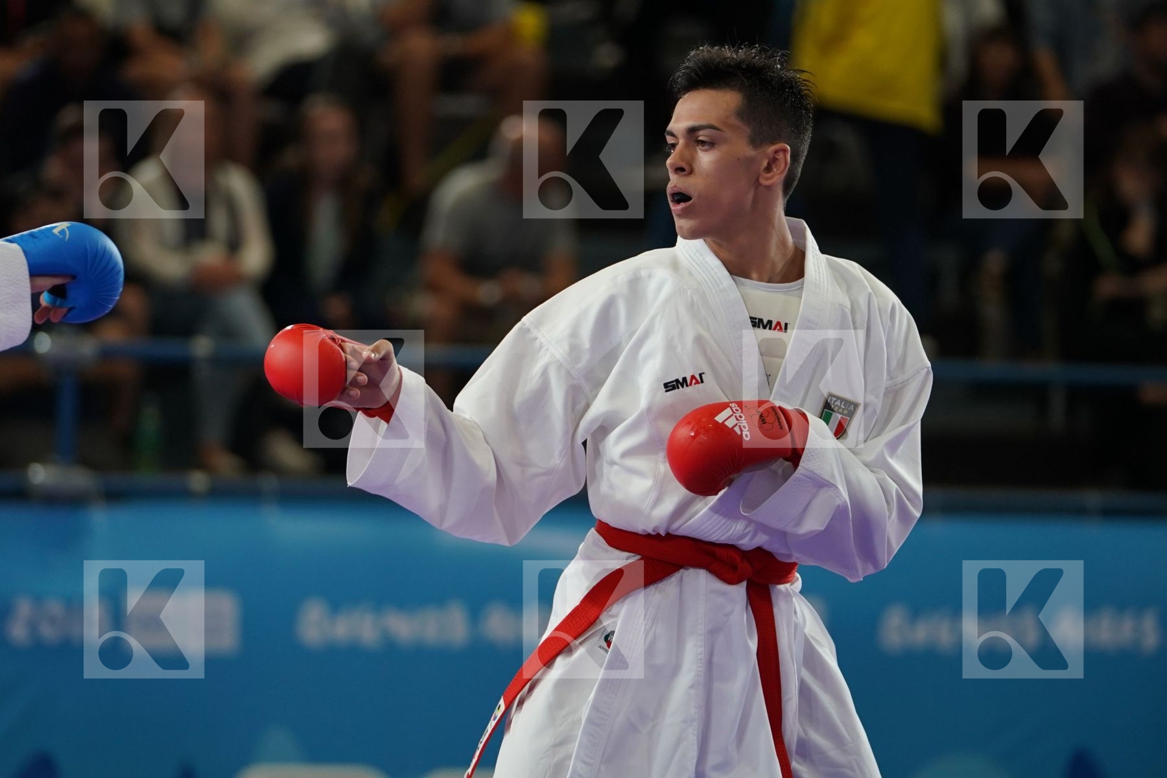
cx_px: 584
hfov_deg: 8.5
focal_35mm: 241
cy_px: 389
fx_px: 7812
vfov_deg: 5.7
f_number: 2.8
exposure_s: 1/1000
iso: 1250
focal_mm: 161
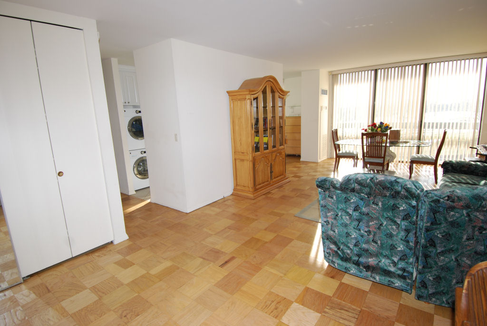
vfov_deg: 67.5
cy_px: 163
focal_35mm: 18
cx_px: 244
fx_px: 244
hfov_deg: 89.9
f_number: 5.6
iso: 160
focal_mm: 12
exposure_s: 1/125
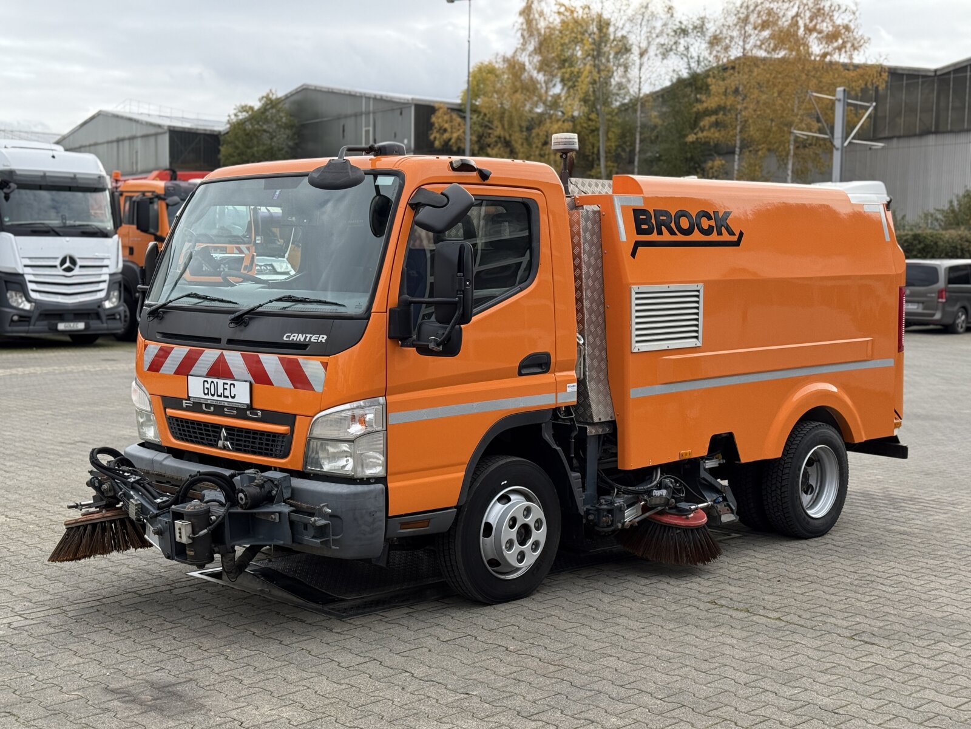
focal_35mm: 48
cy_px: 364
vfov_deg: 30.3
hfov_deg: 39.7
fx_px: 1346
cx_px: 486
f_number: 1.78
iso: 80
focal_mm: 6.76
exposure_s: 1/1285
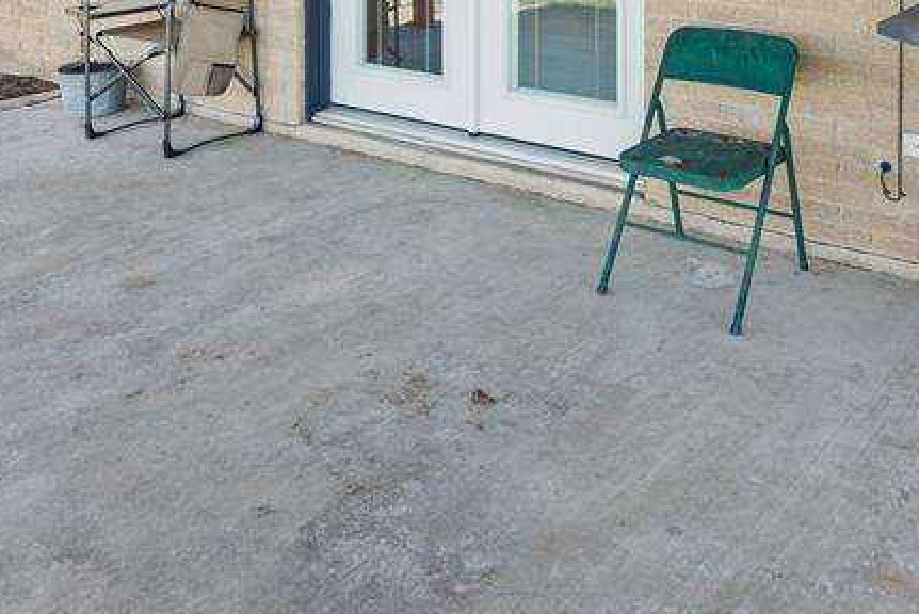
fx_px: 971
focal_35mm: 38
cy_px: -108
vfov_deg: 30.3
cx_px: 582
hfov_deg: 50.1
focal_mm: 16
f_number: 7.1
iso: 100
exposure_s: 1/5
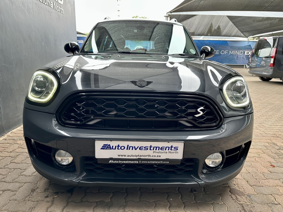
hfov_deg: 71.6
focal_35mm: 24
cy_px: 106
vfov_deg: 56.8
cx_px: 142
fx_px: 196
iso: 64
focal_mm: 6.86
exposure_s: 1/150
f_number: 1.78
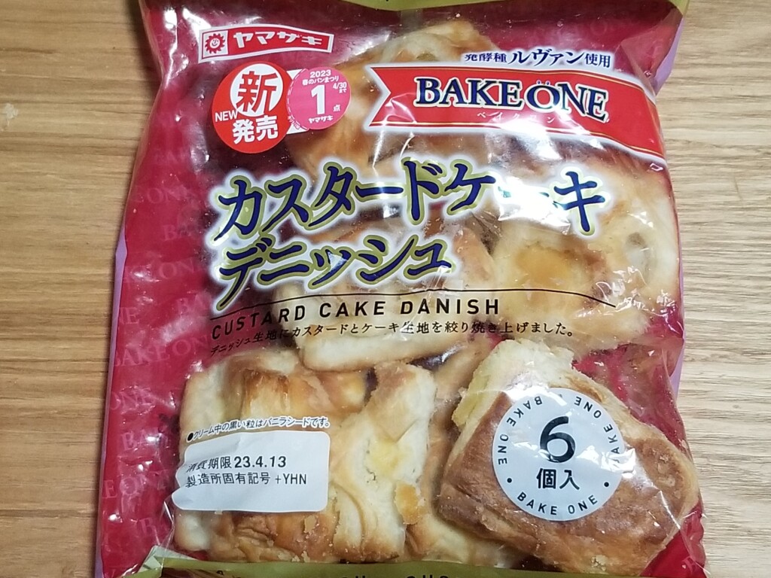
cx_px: 386
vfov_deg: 53.1
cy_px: 289
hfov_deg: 67.3
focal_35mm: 26
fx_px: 579
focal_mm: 4.25
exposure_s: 1/25
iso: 250
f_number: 1.7
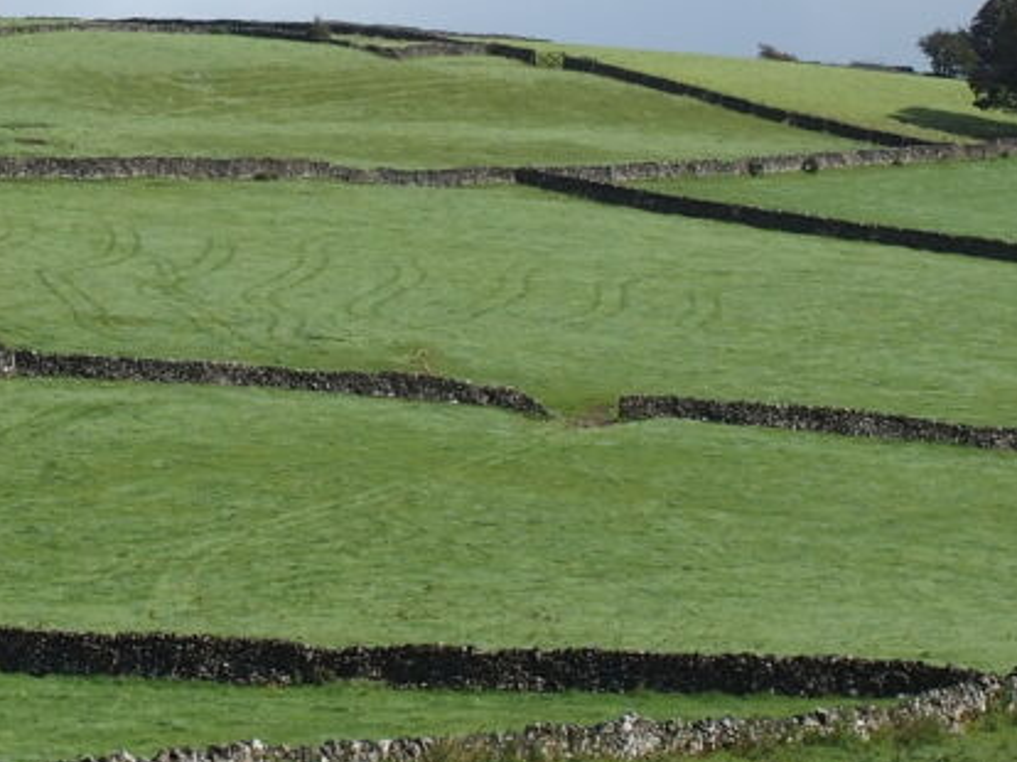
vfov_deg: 8.5
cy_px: 160
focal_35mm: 174
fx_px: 5109
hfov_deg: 11.3
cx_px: 54
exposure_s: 1/500
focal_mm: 10.8
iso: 100
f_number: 5.6
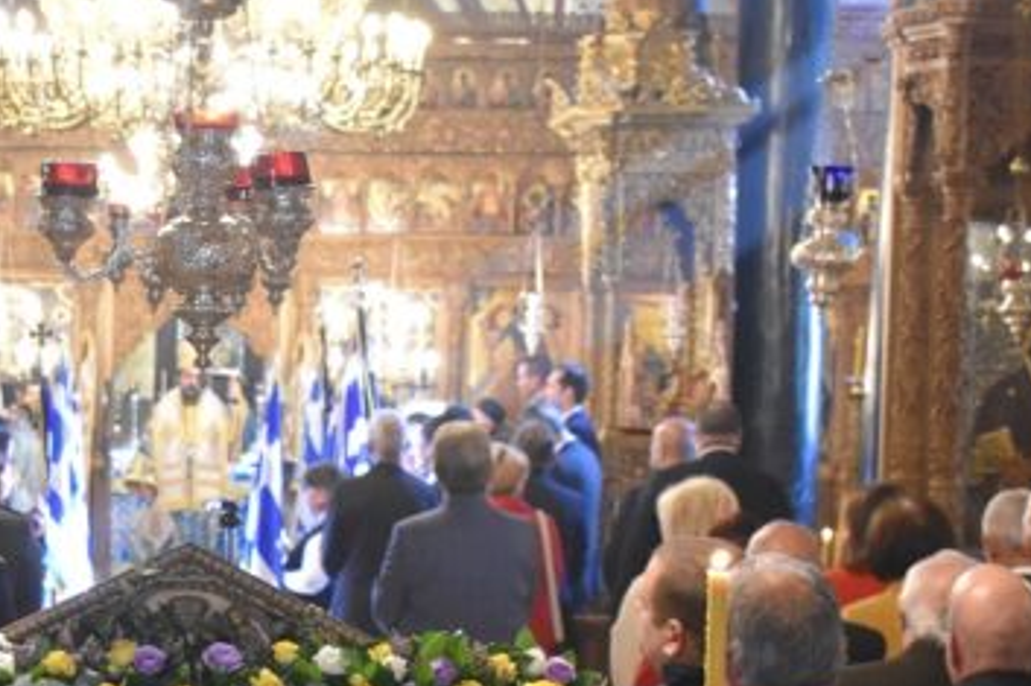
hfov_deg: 19.7
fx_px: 2920
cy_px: 648
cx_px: 155
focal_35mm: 102
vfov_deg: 13.3
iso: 3600
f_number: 4.5
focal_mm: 32
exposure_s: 1/60
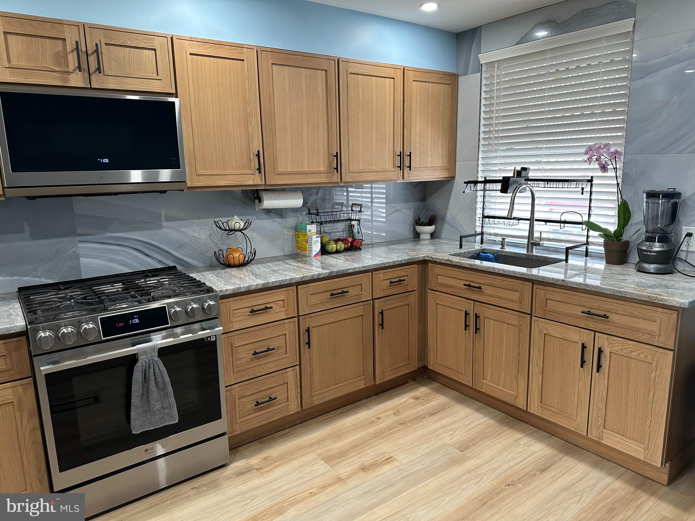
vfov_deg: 56.8
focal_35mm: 24
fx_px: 482
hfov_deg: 71.6
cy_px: 260
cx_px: 348
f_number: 1.78
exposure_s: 1/60
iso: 160
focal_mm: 6.86
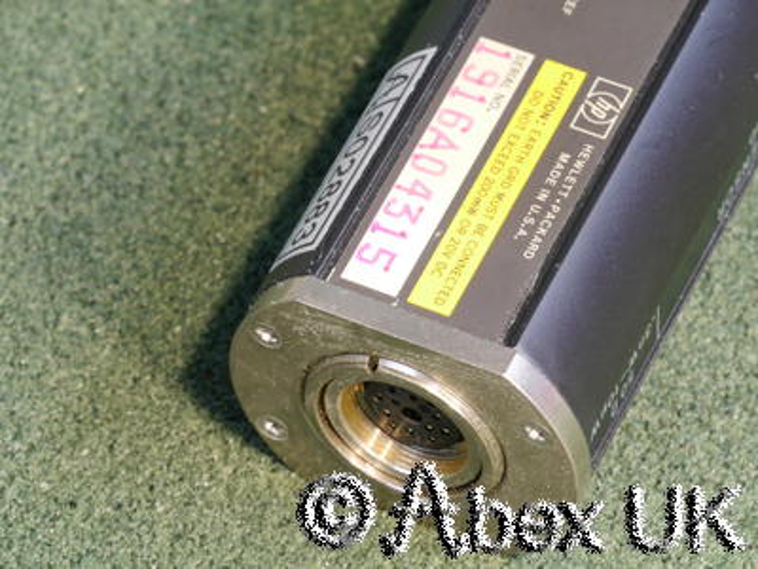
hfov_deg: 8.2
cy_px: 284
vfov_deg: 6.2
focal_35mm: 240
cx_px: 379
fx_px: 5255
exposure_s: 1.3
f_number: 14
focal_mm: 120
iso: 400
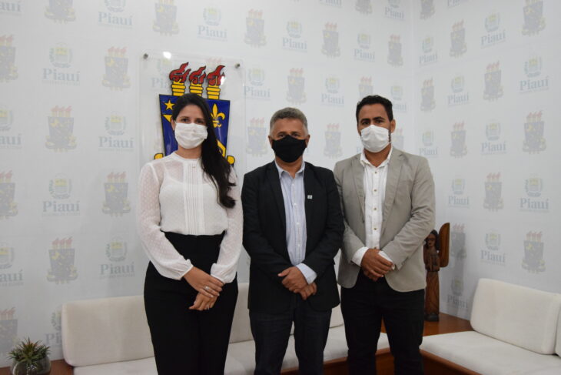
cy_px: 188
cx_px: 280
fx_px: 468
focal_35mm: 30
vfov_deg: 43.6
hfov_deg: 61.9
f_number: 5
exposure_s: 1/125
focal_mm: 20
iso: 3200
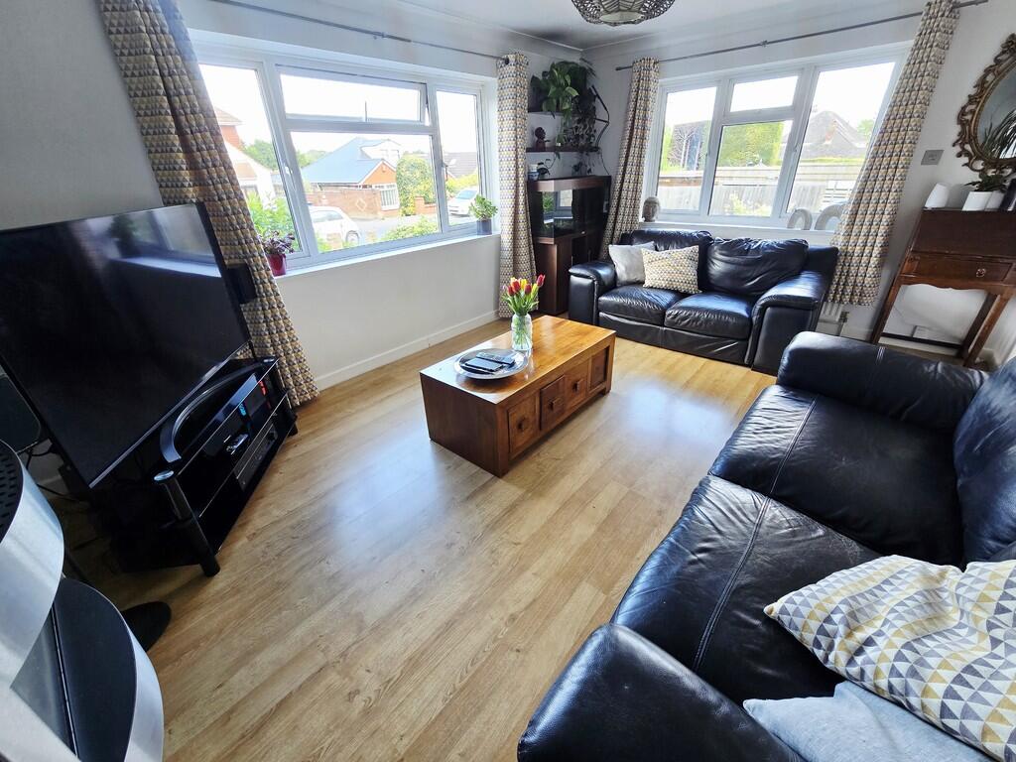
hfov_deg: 106.2
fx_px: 382
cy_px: 381
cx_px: 508
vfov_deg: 89.9
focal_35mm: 13
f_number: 2.2
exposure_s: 1/60.2
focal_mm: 2.2
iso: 125
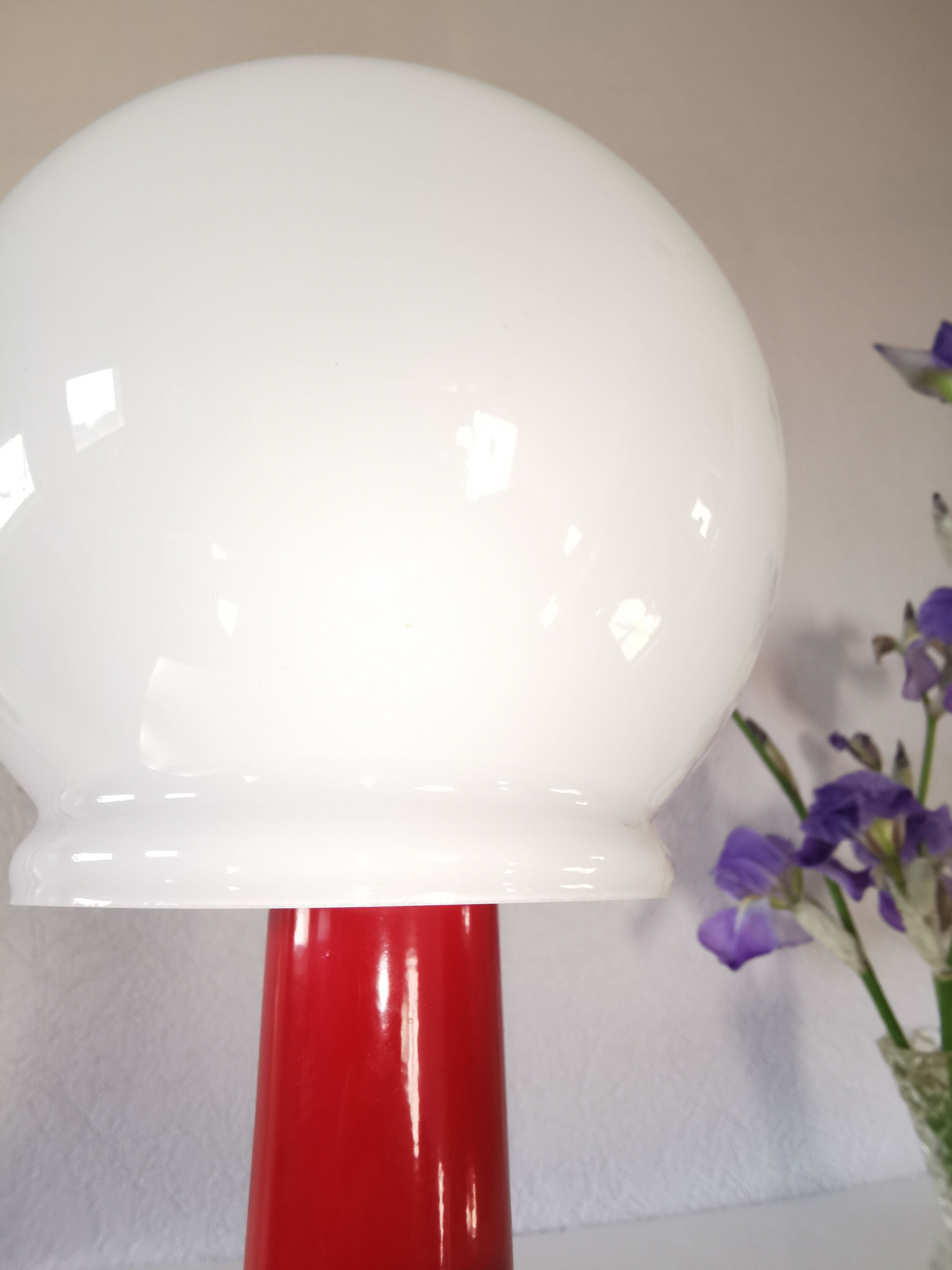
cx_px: 476
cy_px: 635
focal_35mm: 17
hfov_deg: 74.7
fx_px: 623
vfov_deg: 91.0
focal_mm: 2.26
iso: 100
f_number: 2.2
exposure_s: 1/50
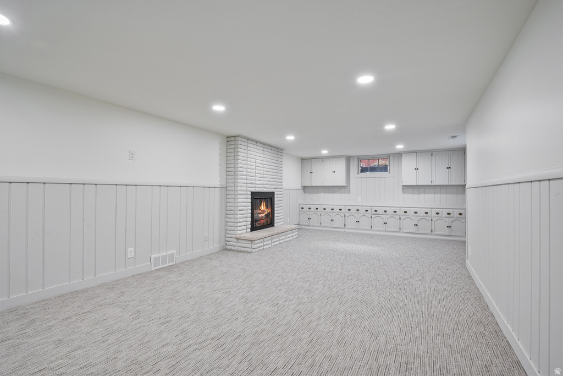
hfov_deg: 96.7
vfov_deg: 73.8
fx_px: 250
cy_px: 188
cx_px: 282
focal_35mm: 16
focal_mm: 16
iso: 1250
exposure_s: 1/13
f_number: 8
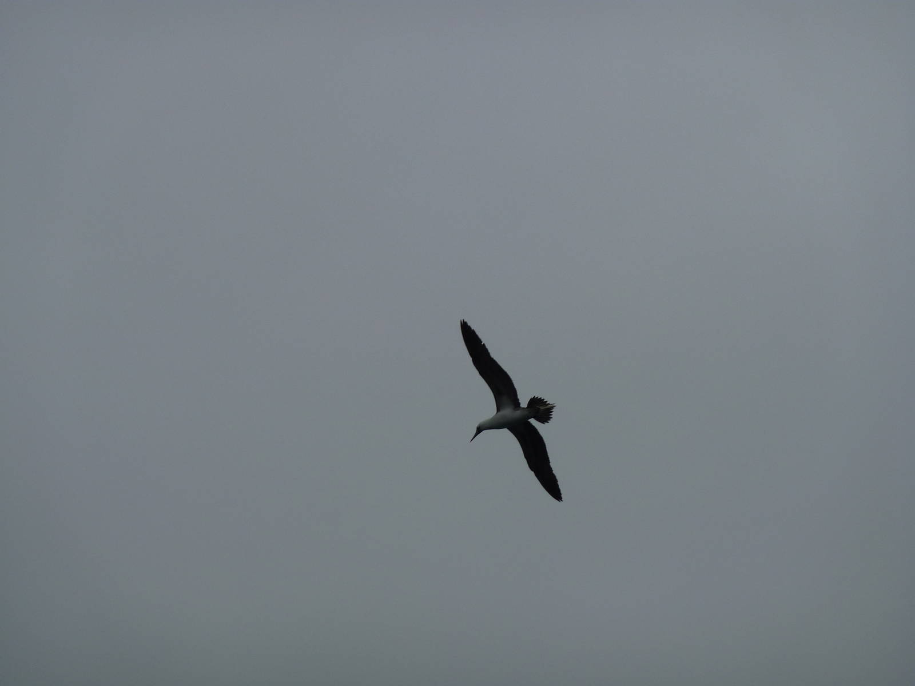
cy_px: 343
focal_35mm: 260
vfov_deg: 5.7
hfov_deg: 7.6
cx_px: 458
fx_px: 6873
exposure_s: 1/640
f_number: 5.6
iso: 80
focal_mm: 42.6
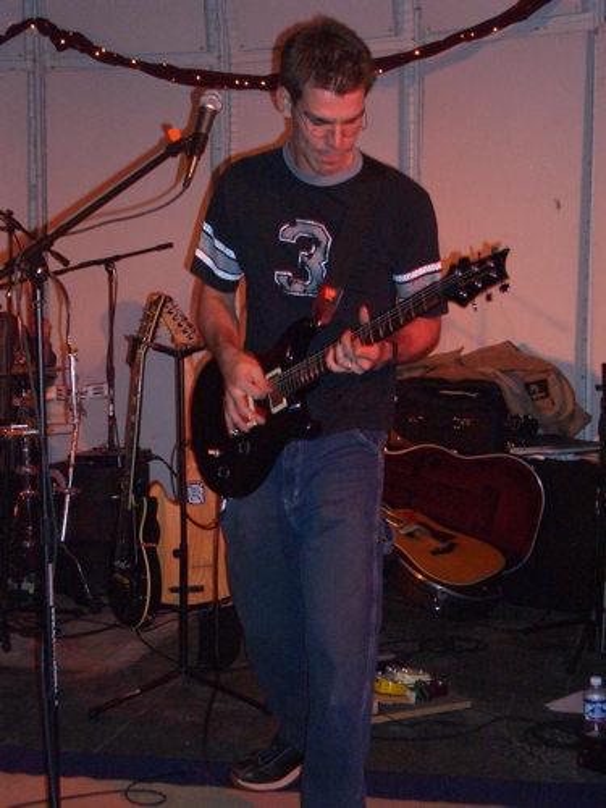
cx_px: 303
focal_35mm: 62
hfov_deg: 23.7
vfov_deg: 31.2
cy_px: 404
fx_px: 1447
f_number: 3.5
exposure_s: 1/60
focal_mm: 10.2
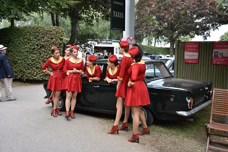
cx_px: 114
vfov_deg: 34.2
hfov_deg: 49.6
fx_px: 247
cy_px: 76
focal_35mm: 39
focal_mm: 26
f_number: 5
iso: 200
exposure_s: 1/100
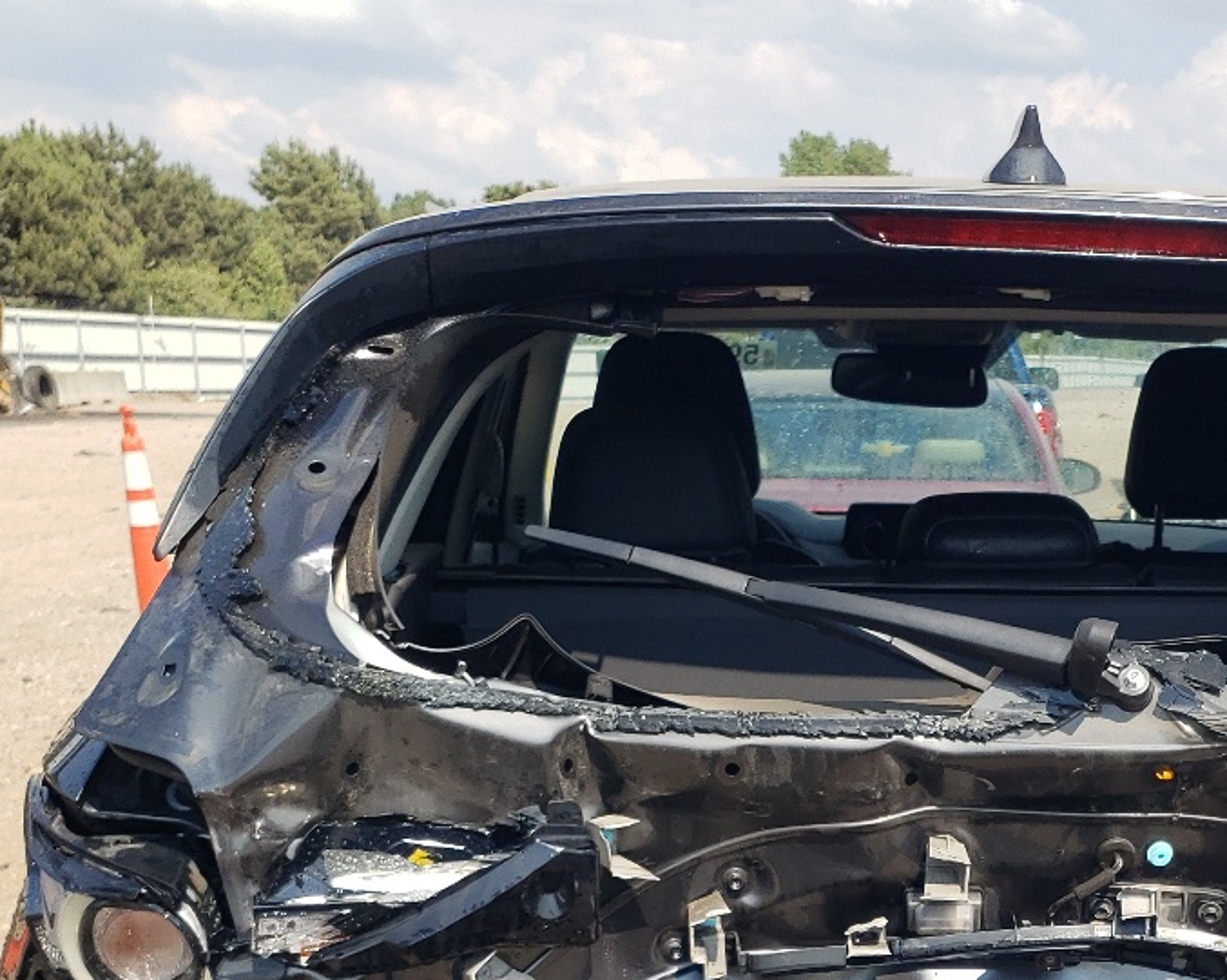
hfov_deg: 30.6
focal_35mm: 60
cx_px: 991
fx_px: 2178
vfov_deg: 24.1
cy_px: 1007
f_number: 1.5
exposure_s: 1/2000
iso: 50
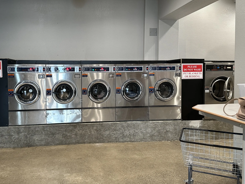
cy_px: 80
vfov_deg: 46.7
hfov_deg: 59.4
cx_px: 96
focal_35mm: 30
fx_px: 212
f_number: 1.78
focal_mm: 6.86
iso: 200
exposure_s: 1/60
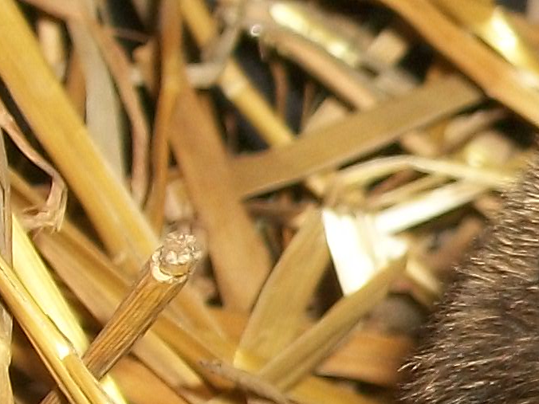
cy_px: 329
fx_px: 4220
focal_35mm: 271
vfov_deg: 5.5
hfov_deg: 6.9
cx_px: 1351
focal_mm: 8.8
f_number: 3.6
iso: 80
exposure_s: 1/80
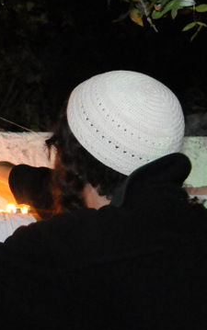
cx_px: -227
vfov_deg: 23.8
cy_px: 184
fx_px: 784
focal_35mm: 87
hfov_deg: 12.8
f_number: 4.5
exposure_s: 1/30
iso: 3200
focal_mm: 20
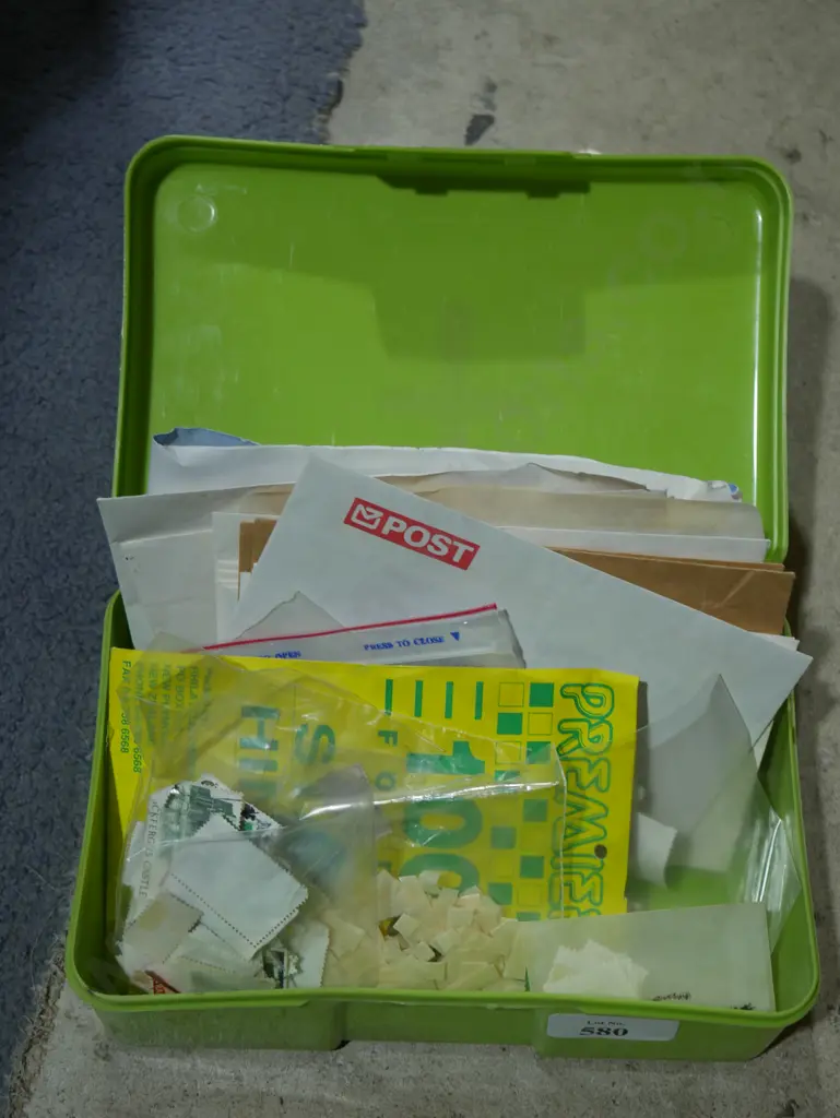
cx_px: 420
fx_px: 1875
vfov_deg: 33.2
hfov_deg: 25.3
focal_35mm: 58
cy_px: 559
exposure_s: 1/60
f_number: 5.4
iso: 250
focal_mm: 29
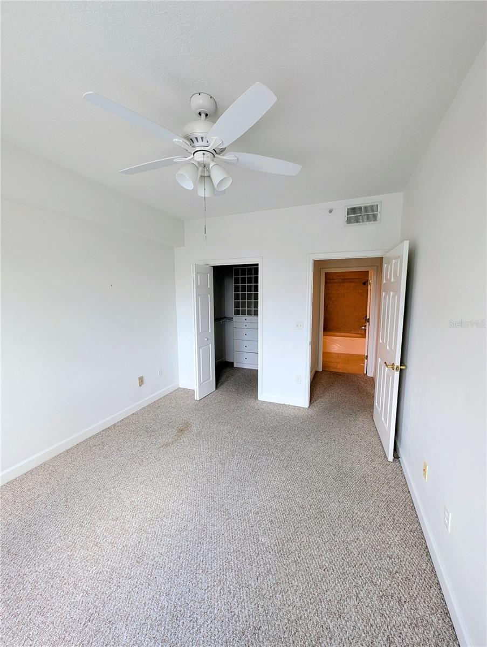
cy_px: 324
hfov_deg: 94.6
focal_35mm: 12
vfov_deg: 110.5
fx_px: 225
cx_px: 244
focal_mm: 2.02
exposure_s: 1/277
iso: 182
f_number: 1.7
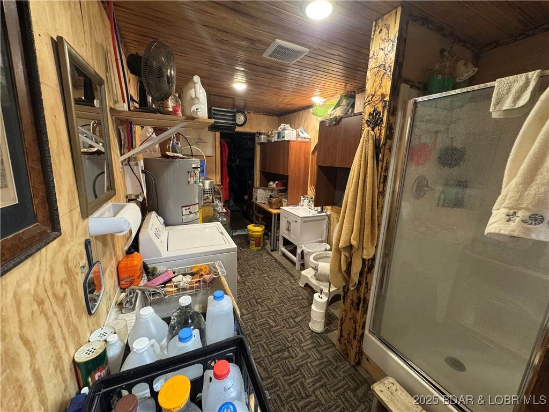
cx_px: 274
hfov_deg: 102.1
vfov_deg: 85.7
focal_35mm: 14
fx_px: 222
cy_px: 206
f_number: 2.2
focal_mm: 2.22
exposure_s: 1/60
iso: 640
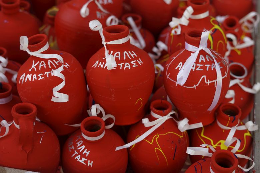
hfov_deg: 27.0
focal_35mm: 75
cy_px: 86
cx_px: 130
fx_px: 542
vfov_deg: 18.2
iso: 100
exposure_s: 1/250
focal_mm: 50
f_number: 2.2
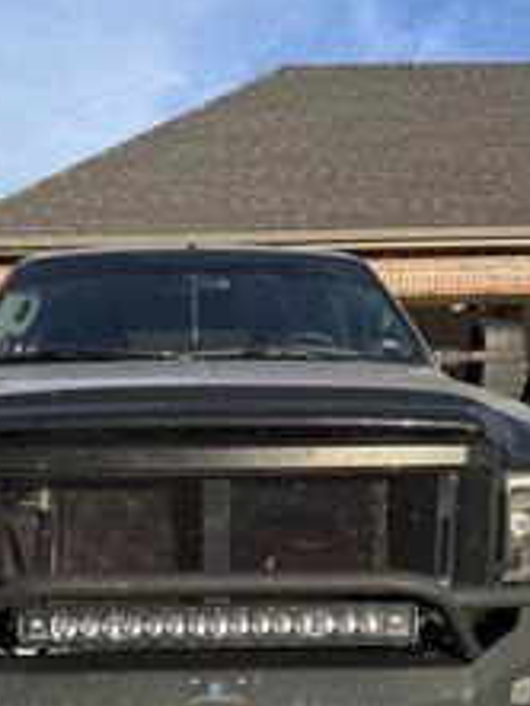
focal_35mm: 41
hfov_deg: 35.0
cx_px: 198
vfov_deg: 44.4
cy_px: 521
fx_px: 836
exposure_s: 1/2000
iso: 80
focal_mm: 6.76
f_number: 1.78
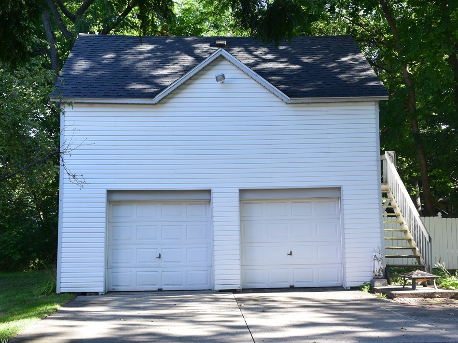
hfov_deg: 42.9
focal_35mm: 44
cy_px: 174
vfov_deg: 32.9
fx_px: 582
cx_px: 222
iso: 160
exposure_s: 1/80
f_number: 4.2
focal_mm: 15
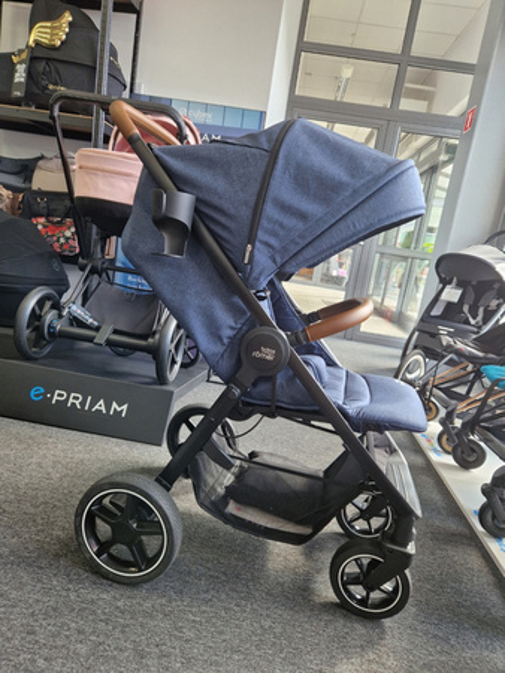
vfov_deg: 73.9
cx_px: 252
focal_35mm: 23
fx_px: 447
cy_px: 336
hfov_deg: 58.9
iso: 125
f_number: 1.8
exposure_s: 1/180
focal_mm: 5.4
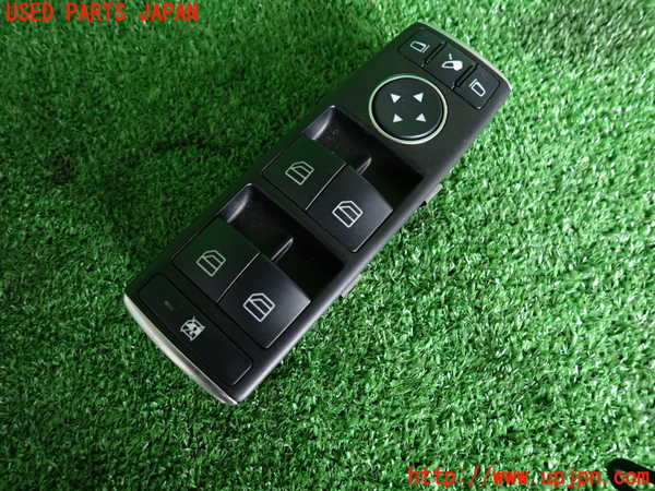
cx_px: 328
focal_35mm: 25
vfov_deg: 54.9
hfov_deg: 69.4
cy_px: 246
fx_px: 473
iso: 250
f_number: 2
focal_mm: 4.5
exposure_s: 1/30
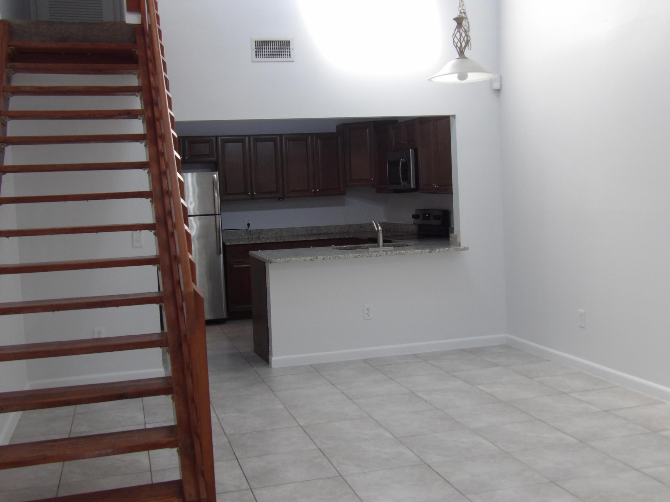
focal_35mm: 39
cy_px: 251
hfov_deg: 47.9
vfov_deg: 36.8
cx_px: 335
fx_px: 755
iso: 200
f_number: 3.7
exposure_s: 1/35
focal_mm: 7
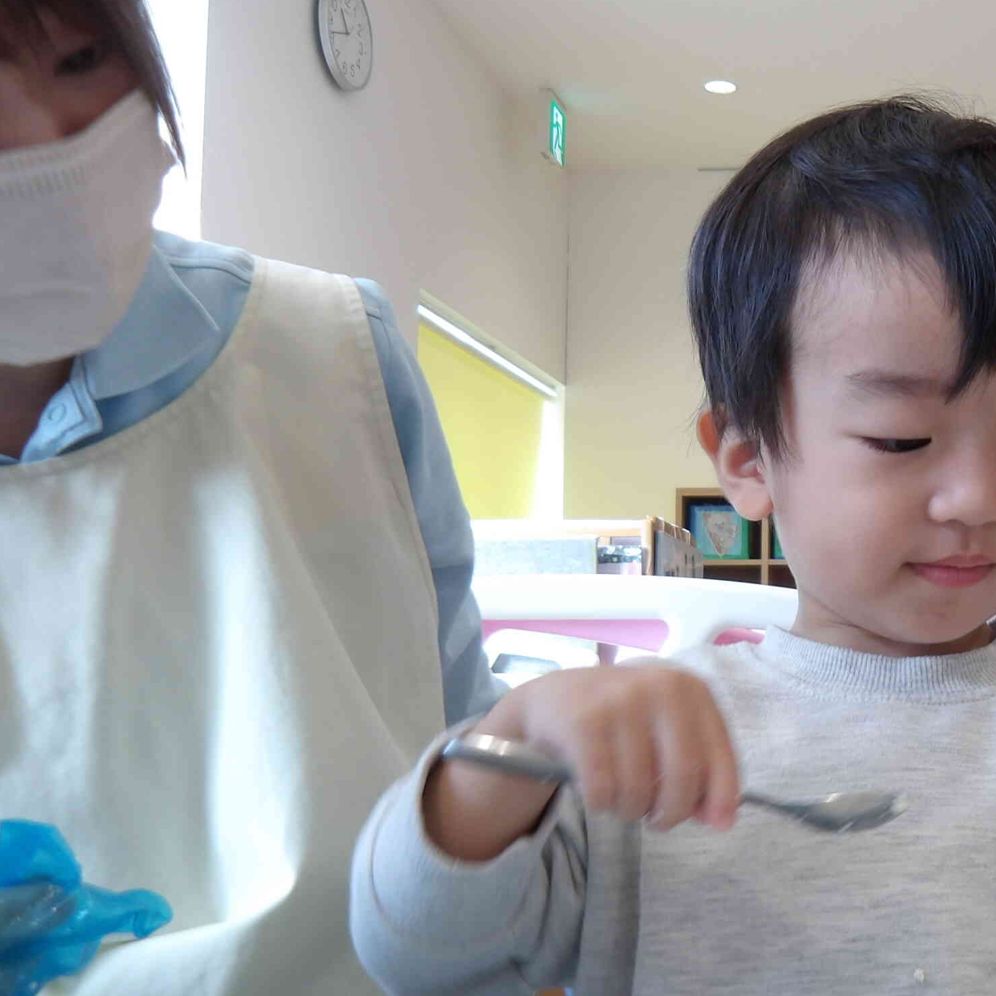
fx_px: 1367
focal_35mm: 42
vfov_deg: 40.0
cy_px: 534
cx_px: 875
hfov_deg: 37.7
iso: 100
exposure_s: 1/58
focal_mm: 4.9
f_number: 3
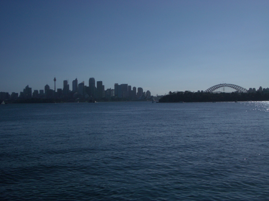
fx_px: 319
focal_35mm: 41
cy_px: 100
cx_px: 134
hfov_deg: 45.8
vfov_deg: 35.1
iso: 50
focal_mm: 6.8
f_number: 4.6
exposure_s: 1/2000
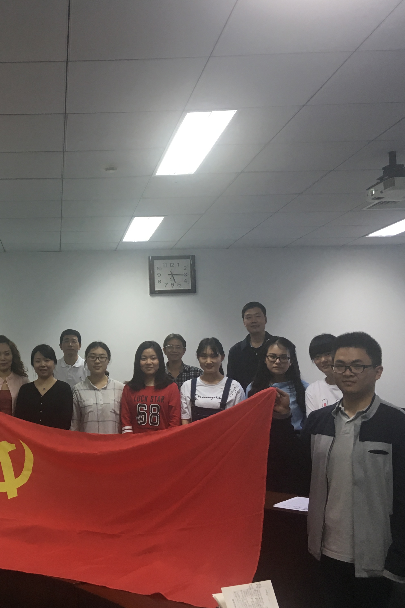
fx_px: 692
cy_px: 300
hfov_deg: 31.1
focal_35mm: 41
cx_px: 39
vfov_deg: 47.4
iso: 100
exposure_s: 1/33
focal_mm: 4.15
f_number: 2.2
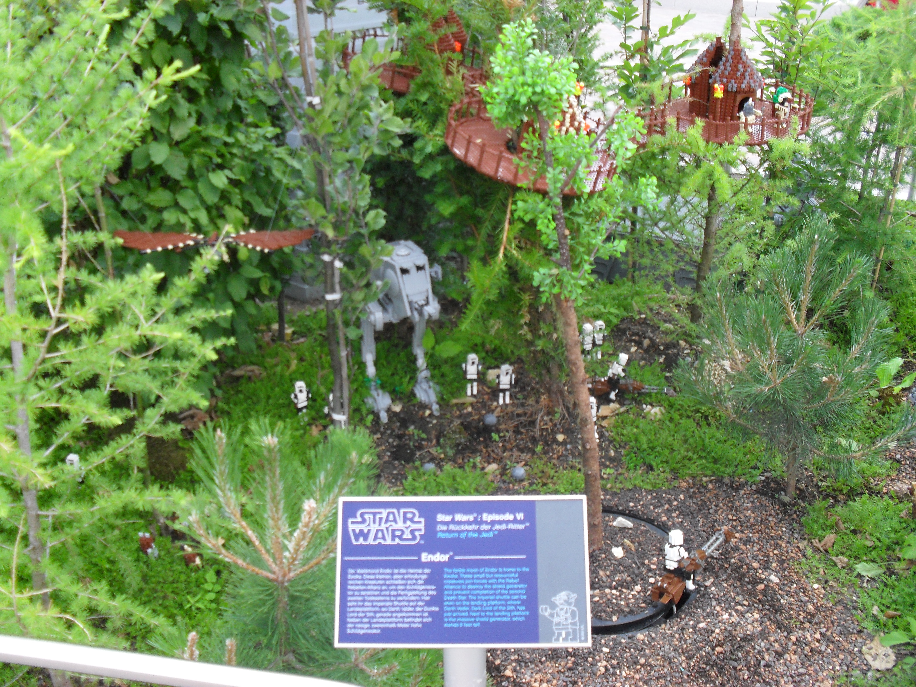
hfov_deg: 52.6
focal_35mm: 35
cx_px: 458
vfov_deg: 40.7
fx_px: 926
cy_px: 344
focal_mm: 6.3
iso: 100
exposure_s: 1/125
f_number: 3.2
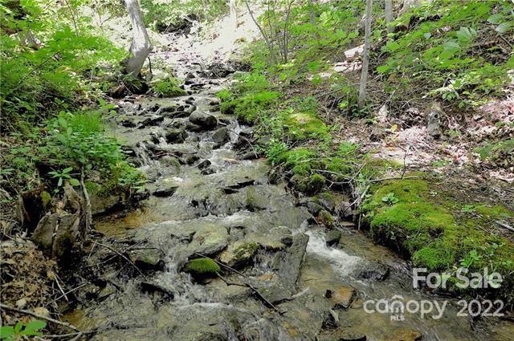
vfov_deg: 43.5
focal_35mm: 30
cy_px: 170
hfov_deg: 62.0
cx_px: 257
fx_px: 428
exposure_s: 1/60
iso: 1000
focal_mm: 20
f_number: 3.5
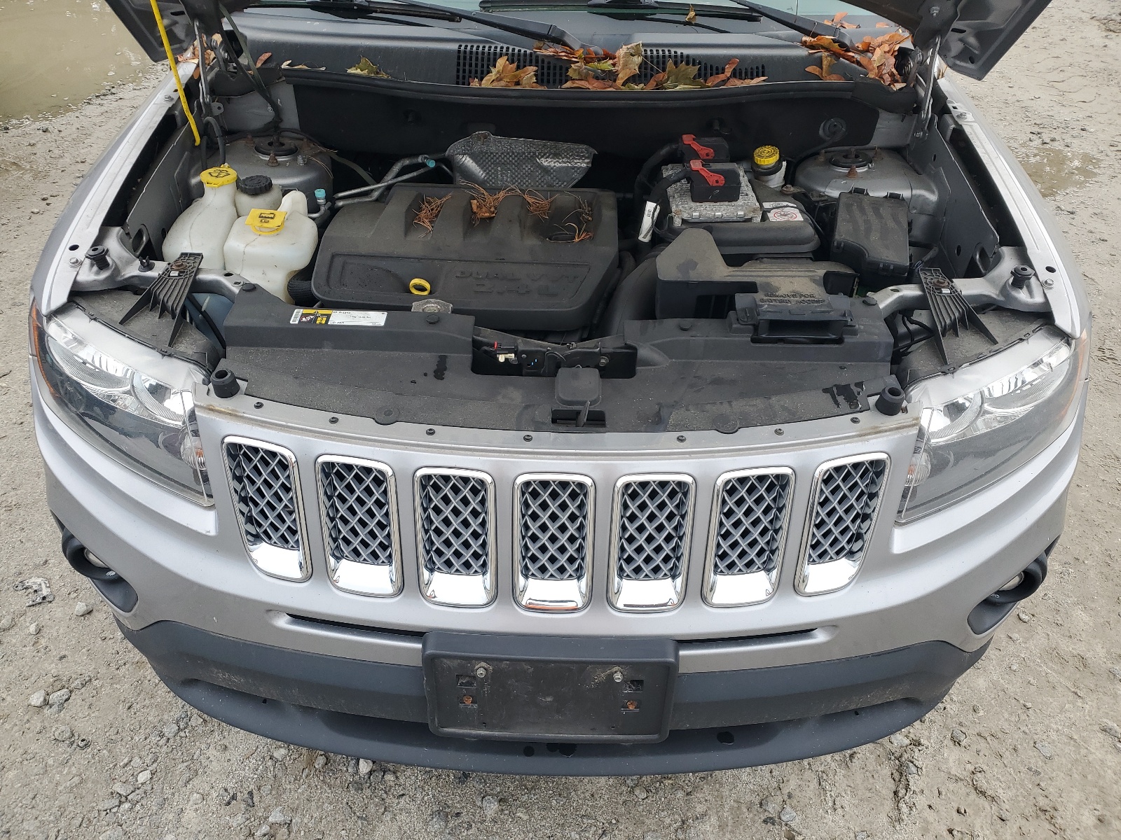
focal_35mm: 26
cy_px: 420
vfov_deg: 53.1
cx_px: 560
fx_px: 842
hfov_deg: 67.3
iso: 50
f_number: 1.5
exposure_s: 1/345
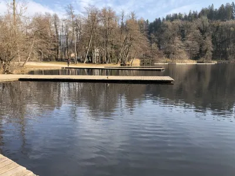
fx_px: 190
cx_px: 118
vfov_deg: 49.7
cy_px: 88
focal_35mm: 28
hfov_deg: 63.4
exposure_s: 1/414
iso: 20
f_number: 1.8
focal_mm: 3.99
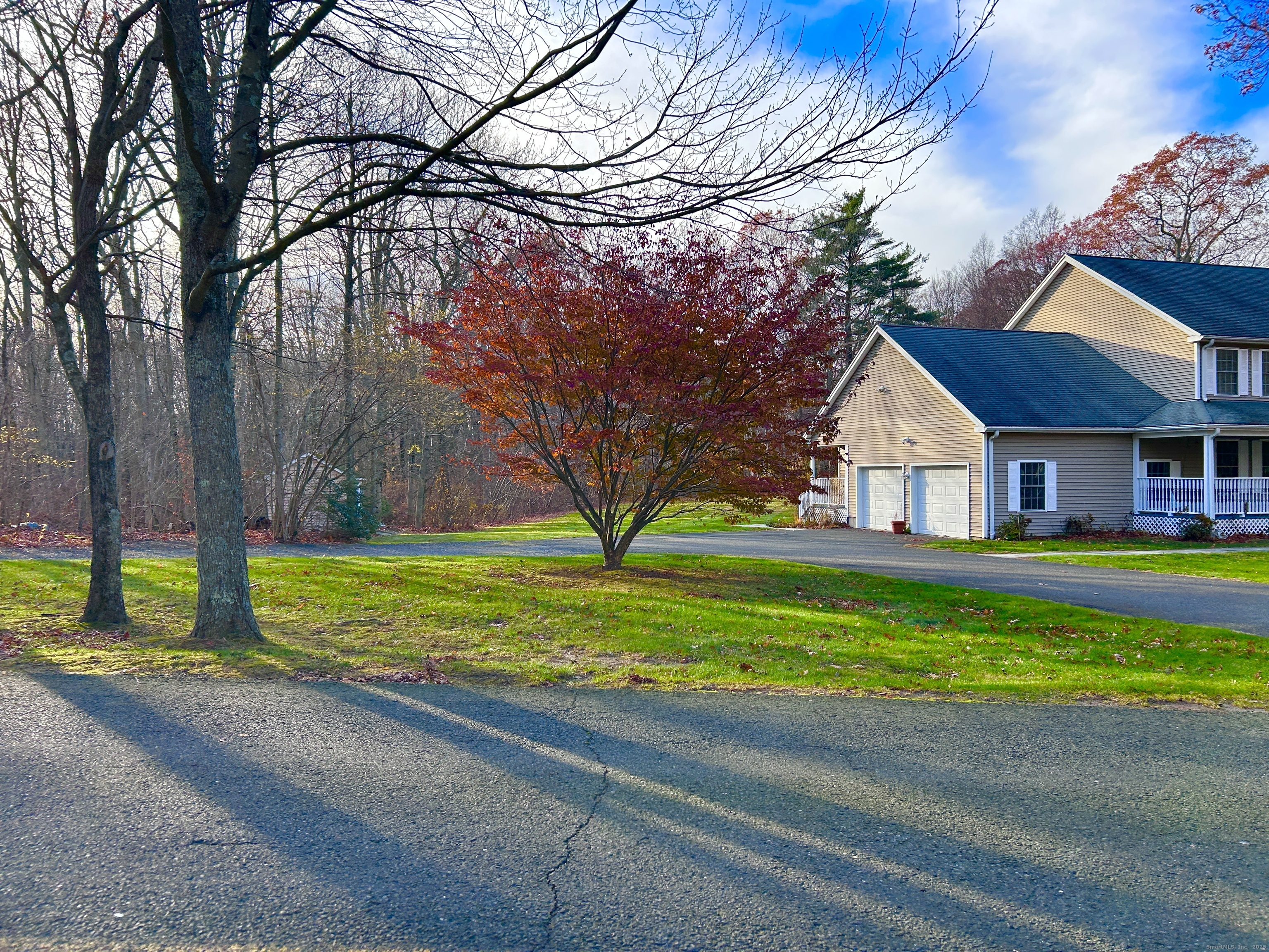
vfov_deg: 53.1
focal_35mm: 26
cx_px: 634
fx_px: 953
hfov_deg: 67.3
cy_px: 476
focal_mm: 5.7
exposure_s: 1/902
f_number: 1.5
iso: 50
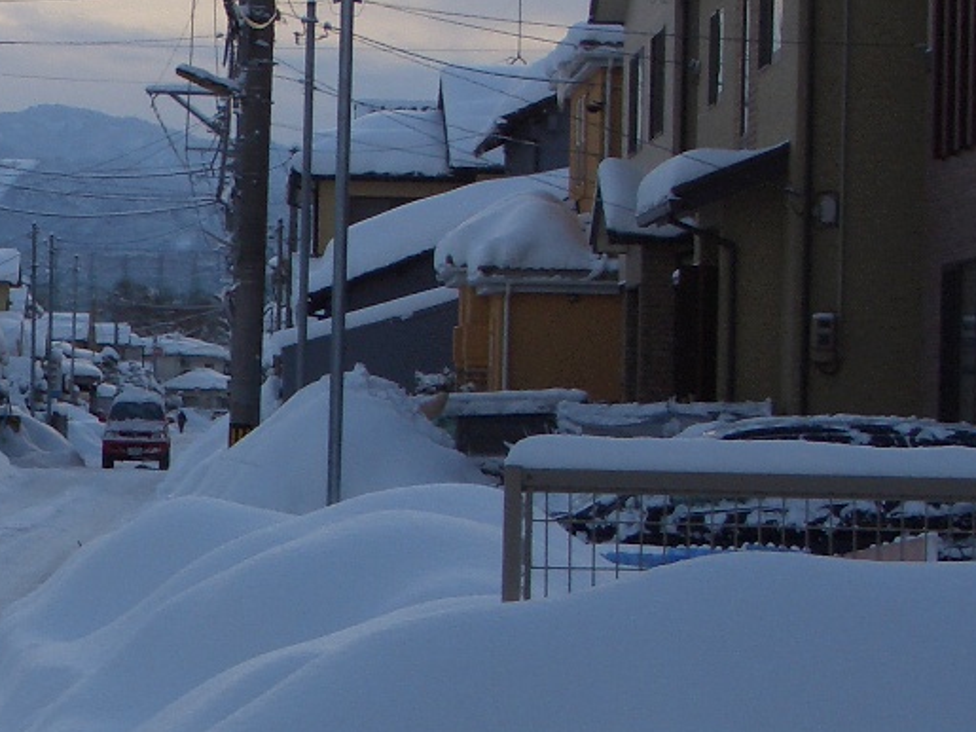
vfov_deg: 9.6
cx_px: -119
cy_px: 448
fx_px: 4341
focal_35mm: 154
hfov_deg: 12.6
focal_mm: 10.2
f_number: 5.6
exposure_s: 1/200
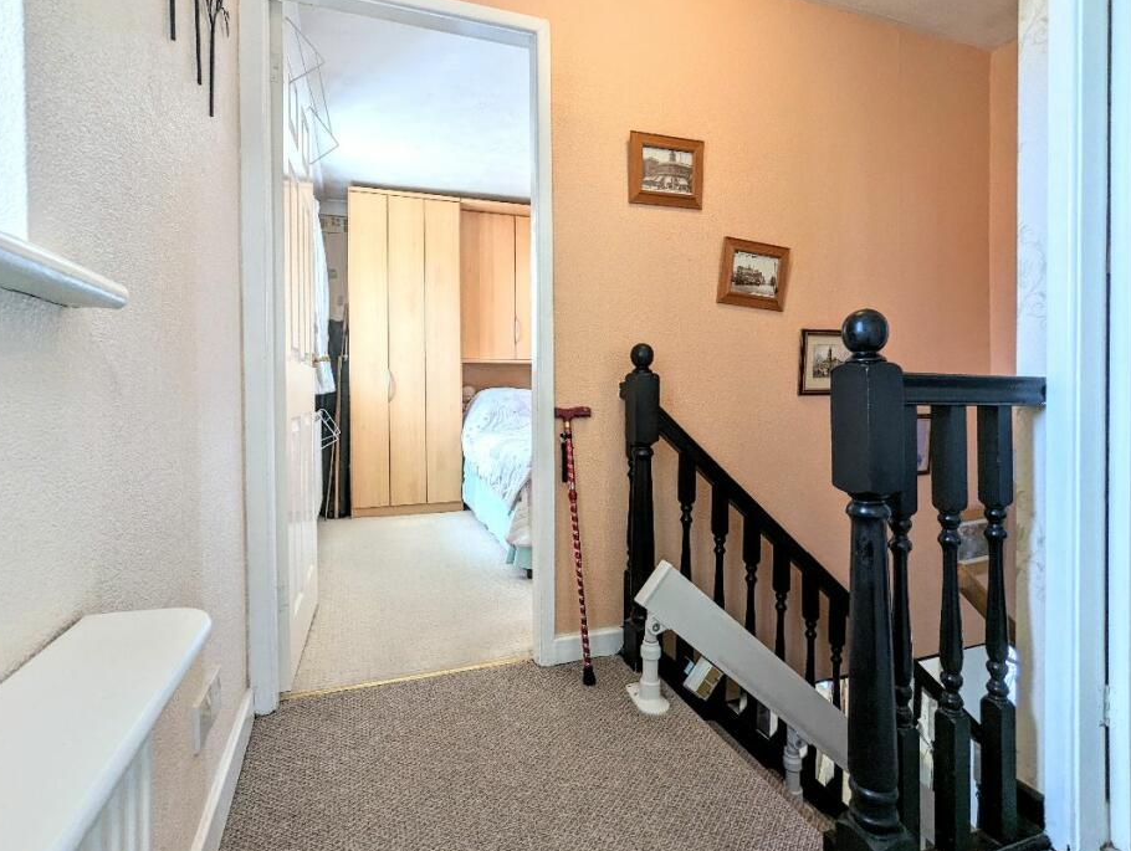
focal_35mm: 18
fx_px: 589
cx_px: 579
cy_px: 393
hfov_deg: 87.7
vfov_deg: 71.6
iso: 67
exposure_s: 1/50
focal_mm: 2.35
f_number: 2.2
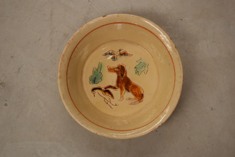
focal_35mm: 68
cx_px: 118
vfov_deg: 20.2
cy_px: 78
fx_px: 441
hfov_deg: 29.9
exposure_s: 1/125
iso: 400
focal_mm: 45
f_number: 5.3
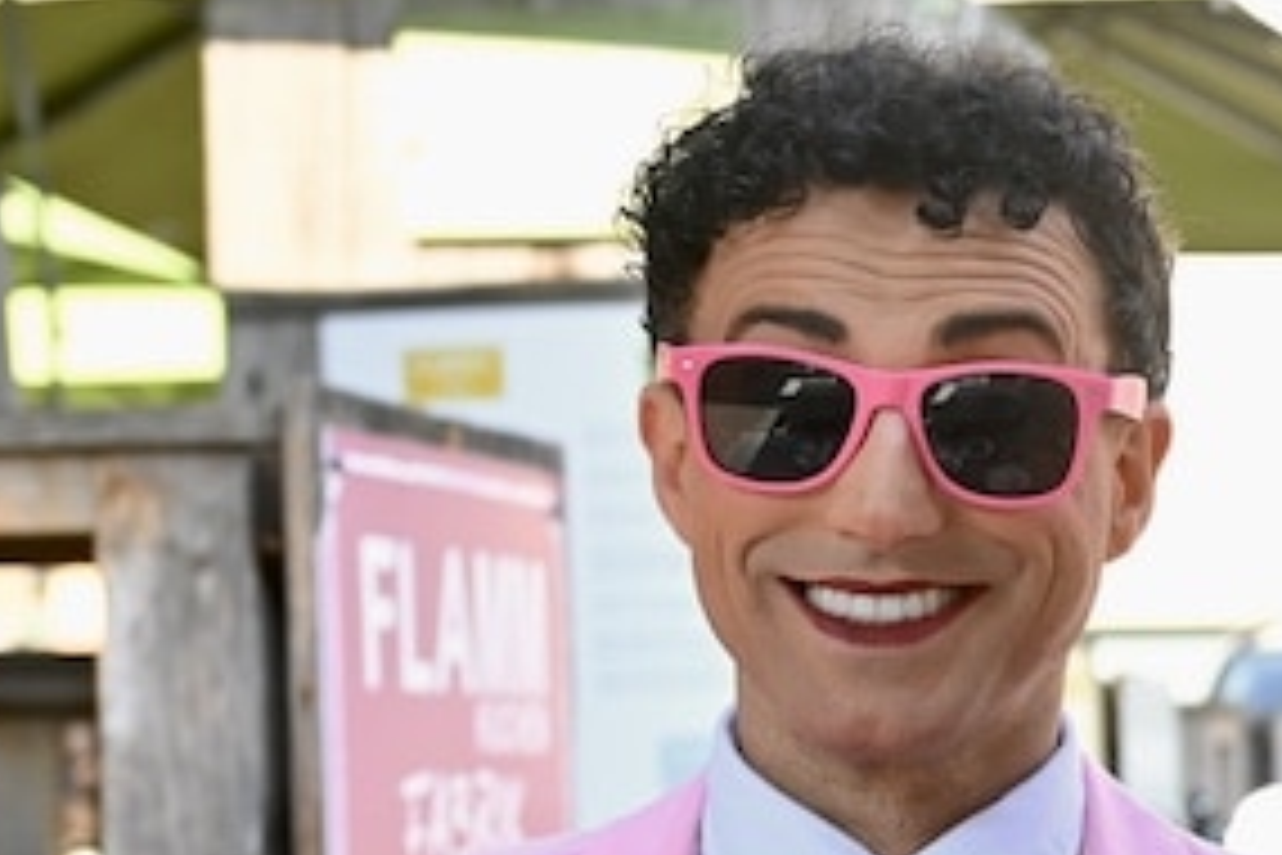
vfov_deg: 8.6
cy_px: 950
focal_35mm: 158
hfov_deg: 12.3
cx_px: 1948
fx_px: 5626
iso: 100
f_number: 3.5
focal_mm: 44
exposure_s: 1/100
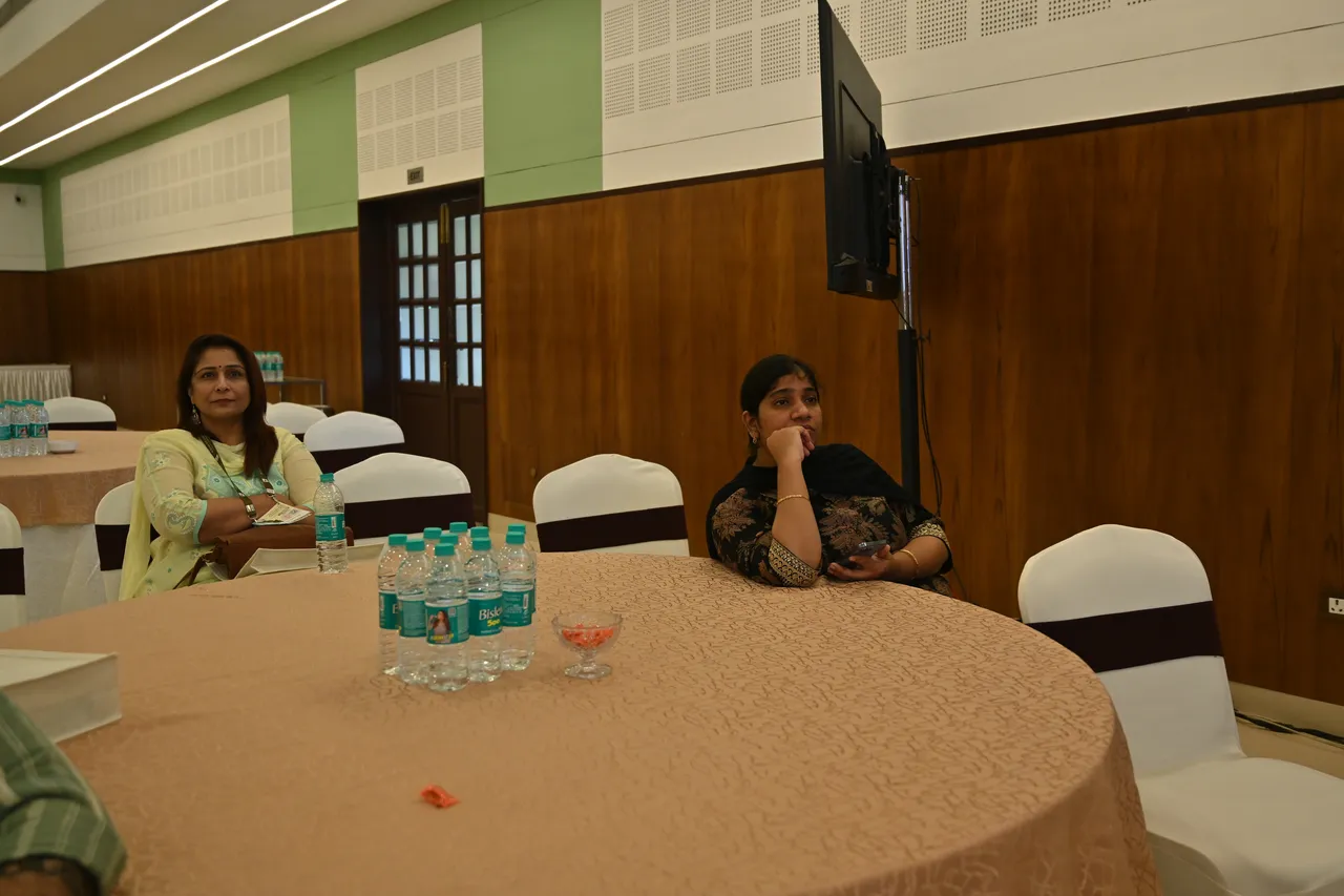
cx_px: 672
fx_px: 1250
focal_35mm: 34
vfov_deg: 39.4
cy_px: 448
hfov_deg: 56.5
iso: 400
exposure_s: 1/100
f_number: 4
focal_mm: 33.5
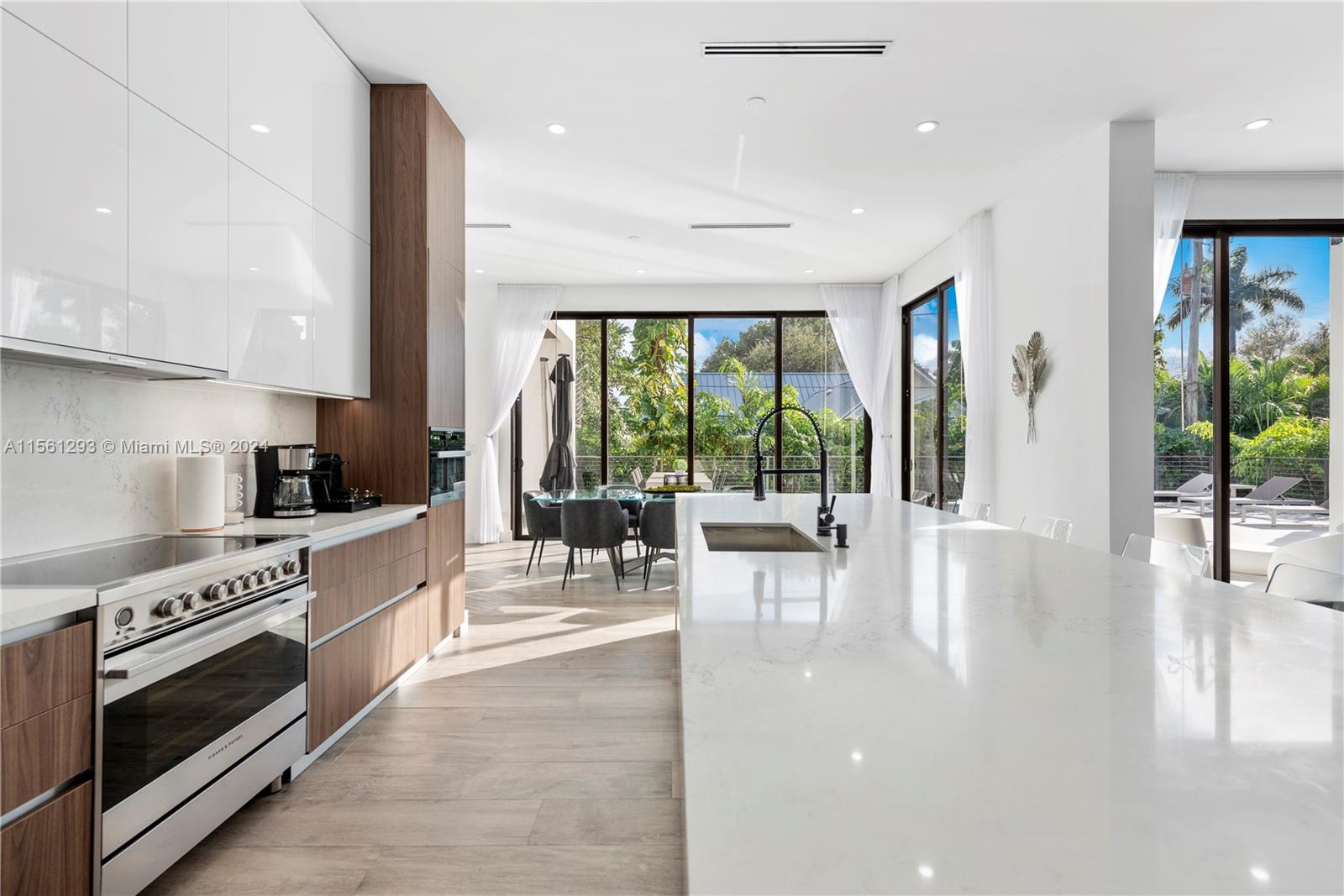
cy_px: 448
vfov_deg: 70.5
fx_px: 635
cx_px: 672
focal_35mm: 17
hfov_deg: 93.3
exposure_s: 1/100
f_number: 8
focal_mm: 17
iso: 320
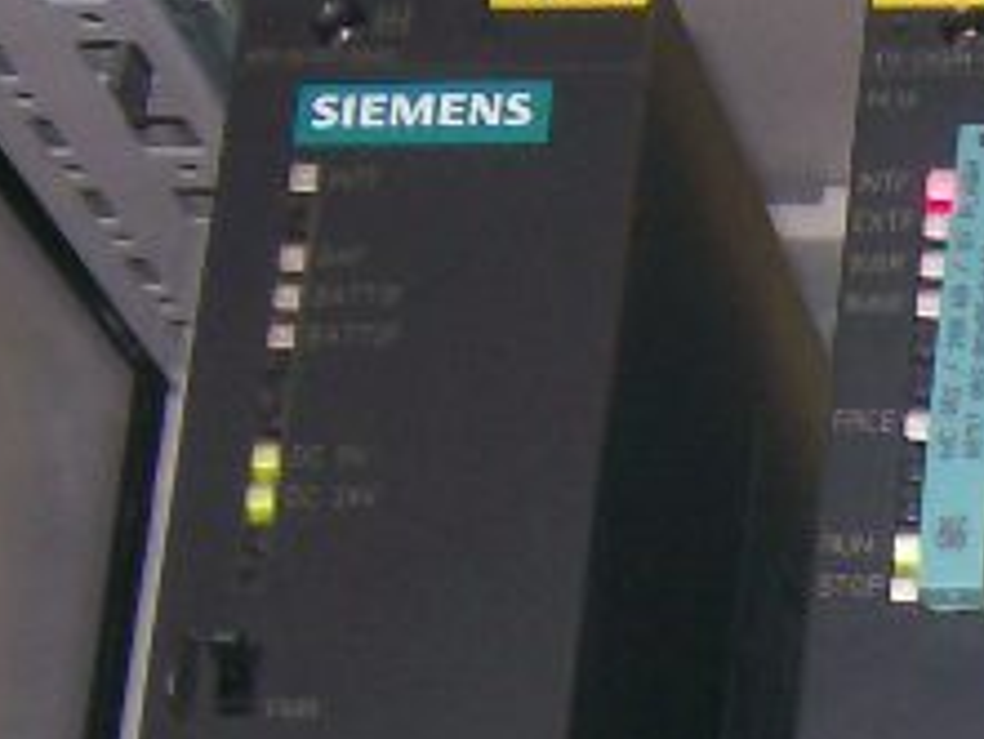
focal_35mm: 162
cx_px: 1549
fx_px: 4608
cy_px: 1264
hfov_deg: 11.6
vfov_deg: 8.8
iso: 80
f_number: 2.8
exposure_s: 1/64
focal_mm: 5.8
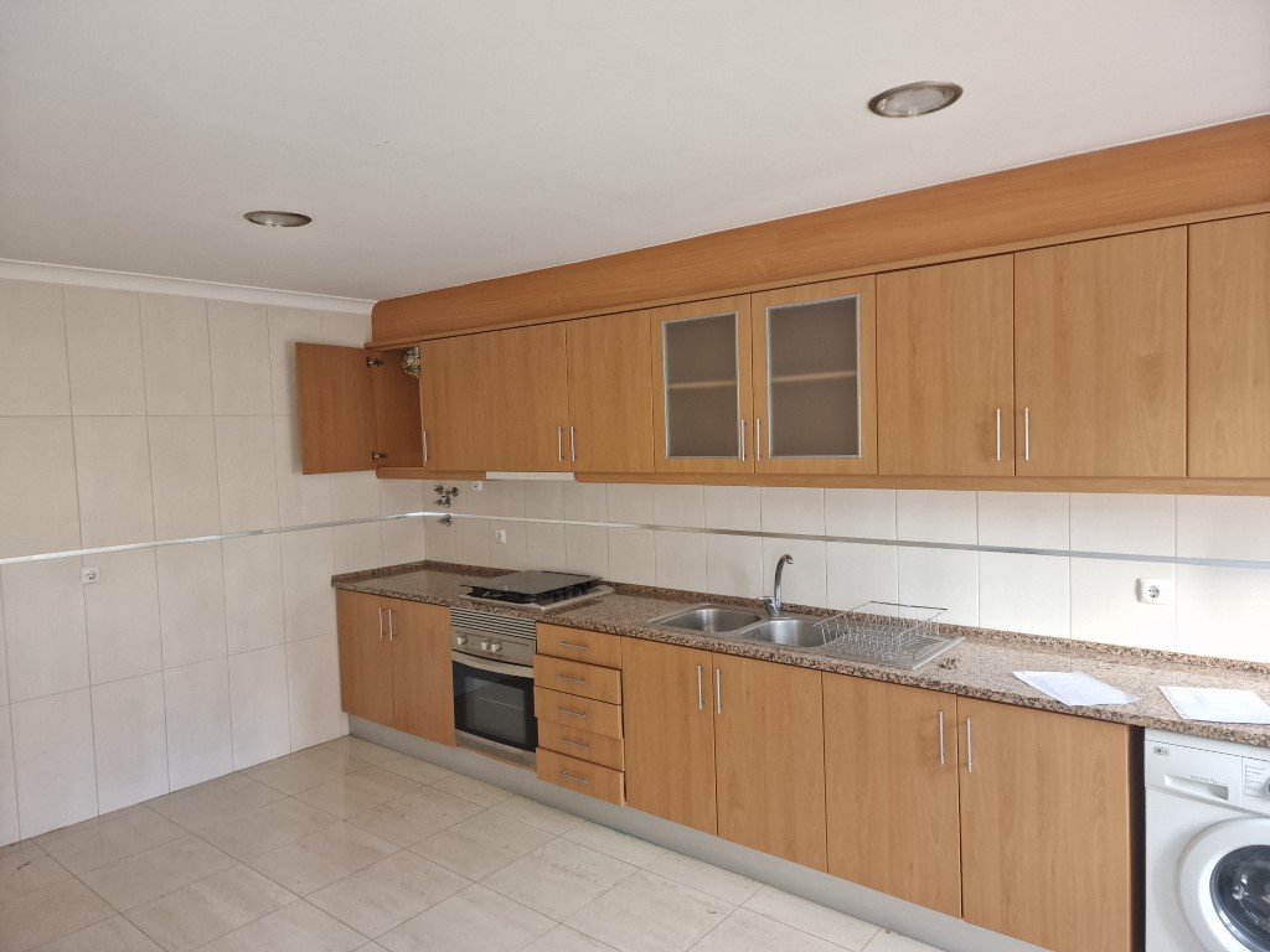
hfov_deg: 73.9
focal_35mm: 23
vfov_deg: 58.9
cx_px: 635
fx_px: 844
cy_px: 476
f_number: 1.8
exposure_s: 1/24
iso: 294
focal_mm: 6.4
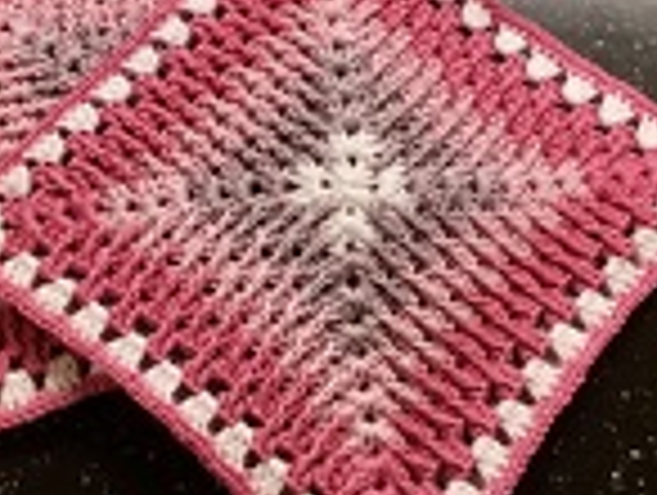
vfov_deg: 19.4
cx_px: 322
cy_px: 9
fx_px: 1407
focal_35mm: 74
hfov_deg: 26.3
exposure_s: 1/33
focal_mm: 3.3
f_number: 2.4
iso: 64
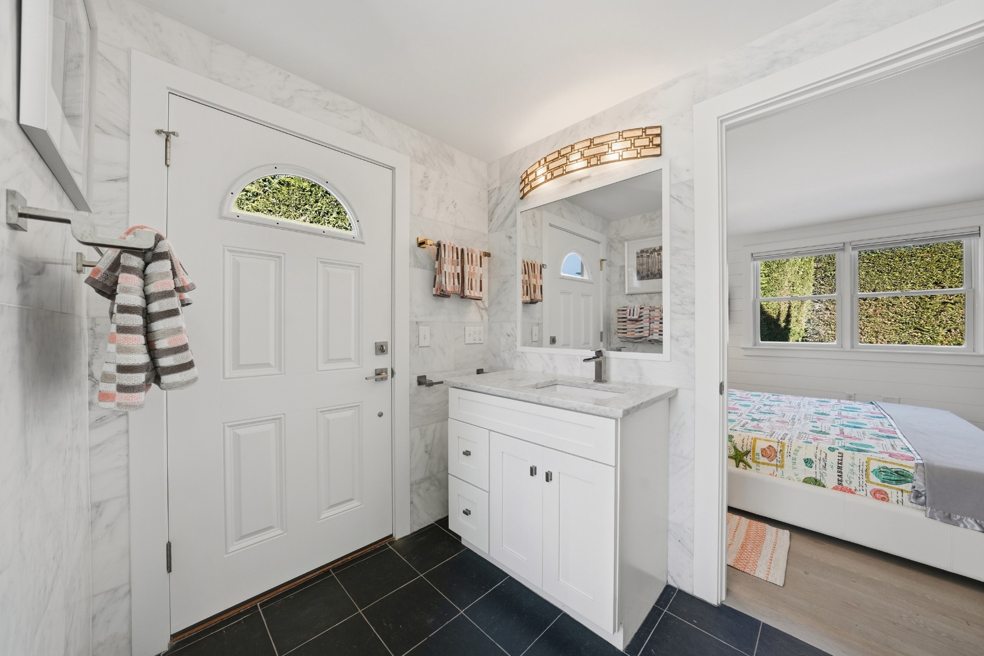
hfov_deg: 112.6
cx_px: 492
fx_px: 328
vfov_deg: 90.0
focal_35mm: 12
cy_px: 328
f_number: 7.1
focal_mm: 12
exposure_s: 1/160
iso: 400
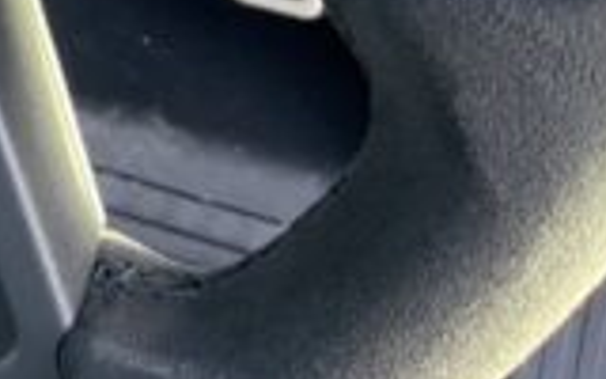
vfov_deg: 9.6
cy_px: -485
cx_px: -523
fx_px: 2031
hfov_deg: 14.6
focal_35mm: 123
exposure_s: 1/66
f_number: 1.8
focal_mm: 3
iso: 64
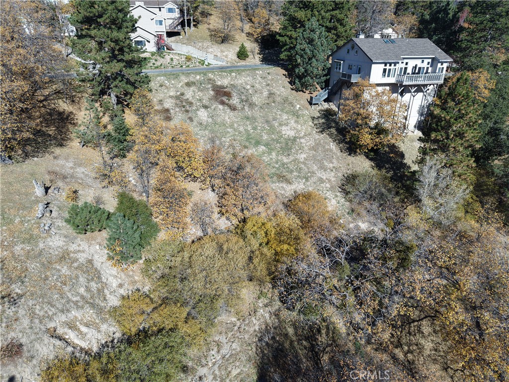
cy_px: 191
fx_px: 353
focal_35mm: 24
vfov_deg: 56.8
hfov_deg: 71.6
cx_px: 254
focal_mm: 8.67
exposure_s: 1/2500
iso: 120
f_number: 1.8
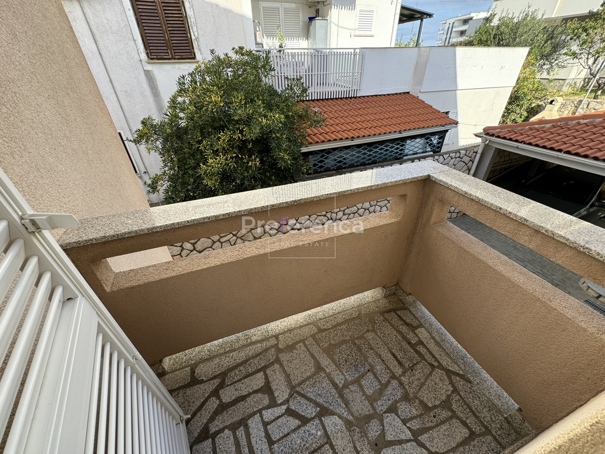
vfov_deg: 85.7
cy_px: 227
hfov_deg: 102.1
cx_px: 302
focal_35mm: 14
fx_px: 245
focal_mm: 2.22
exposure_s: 1/325
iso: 40
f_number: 2.2
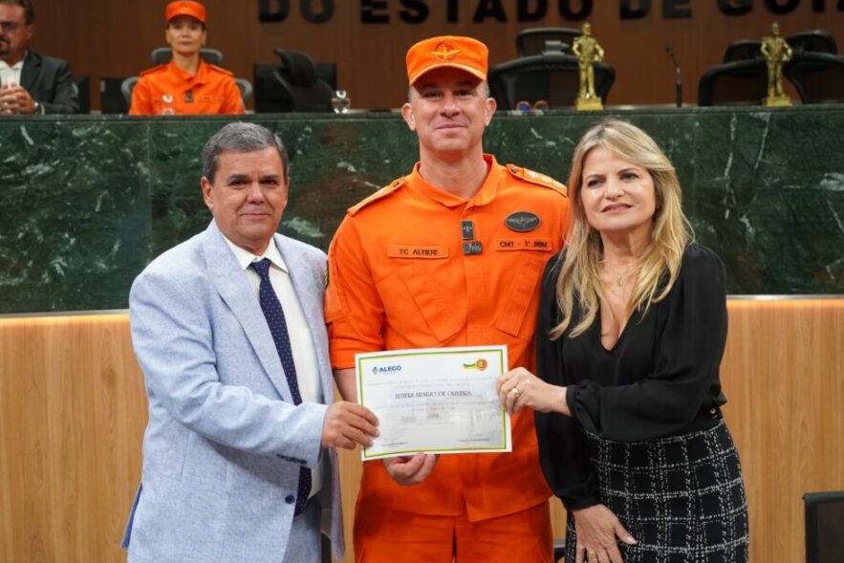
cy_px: 278
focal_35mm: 53
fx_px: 1243
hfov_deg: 37.5
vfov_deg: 25.5
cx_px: 415
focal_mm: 52
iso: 1000
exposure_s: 1/160
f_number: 5
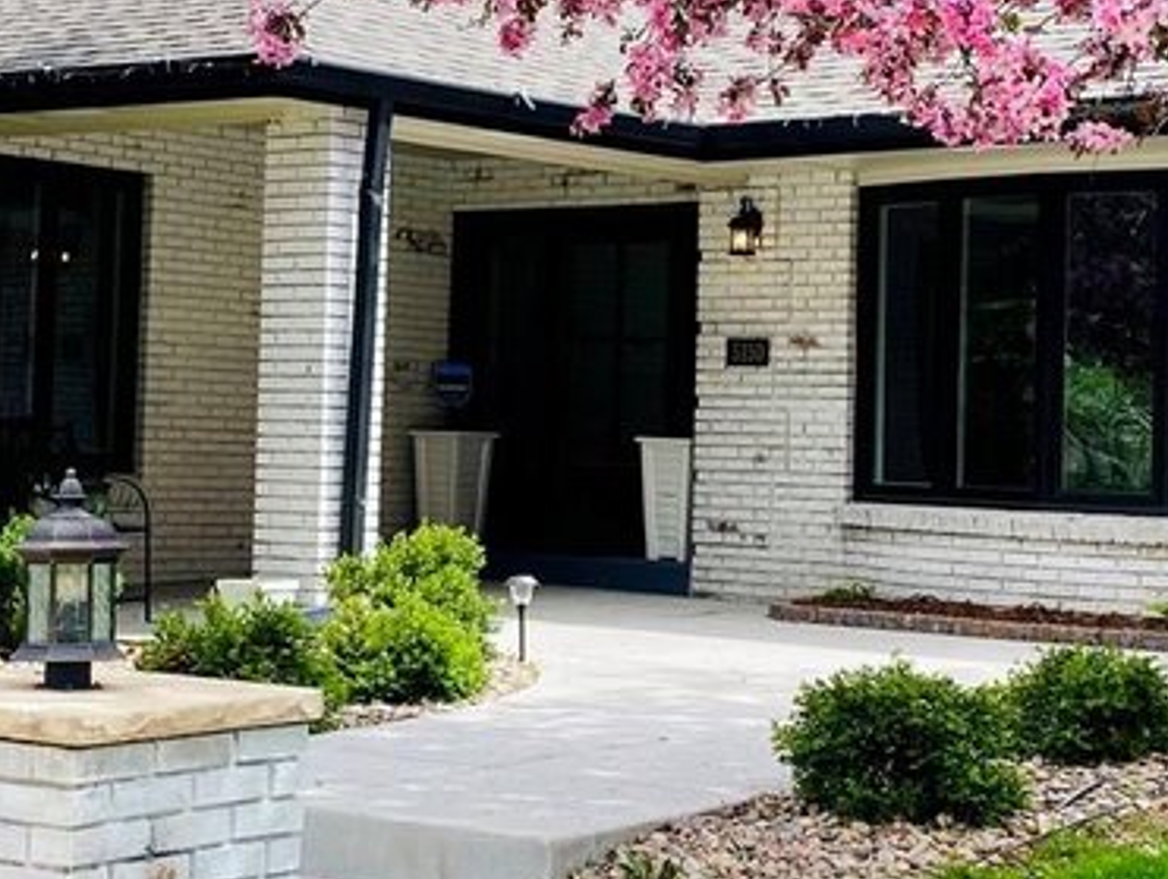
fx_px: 2837
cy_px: 343
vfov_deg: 17.6
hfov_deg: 23.2
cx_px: 469
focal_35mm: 84
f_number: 1.8
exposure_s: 1/827
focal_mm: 4.25
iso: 32
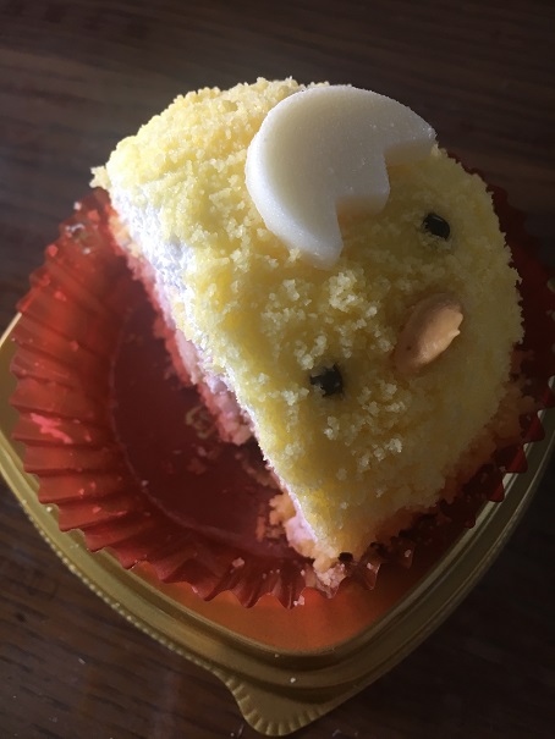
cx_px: 278
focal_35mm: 29
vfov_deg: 61.6
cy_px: 370
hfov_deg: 48.2
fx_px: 620
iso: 64
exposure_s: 1/30
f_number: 2.2
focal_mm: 4.15
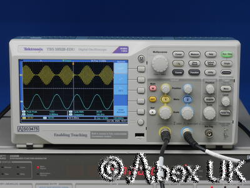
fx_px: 794
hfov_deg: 17.9
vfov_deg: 13.5
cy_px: 94
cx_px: 125
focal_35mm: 110
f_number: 11
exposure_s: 1/10
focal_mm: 55
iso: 400
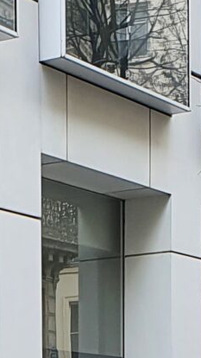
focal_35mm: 175
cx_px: -113
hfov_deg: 6.8
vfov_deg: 11.7
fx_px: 1657
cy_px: 559
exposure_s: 1/125
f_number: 2.4
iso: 50
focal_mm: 4.32
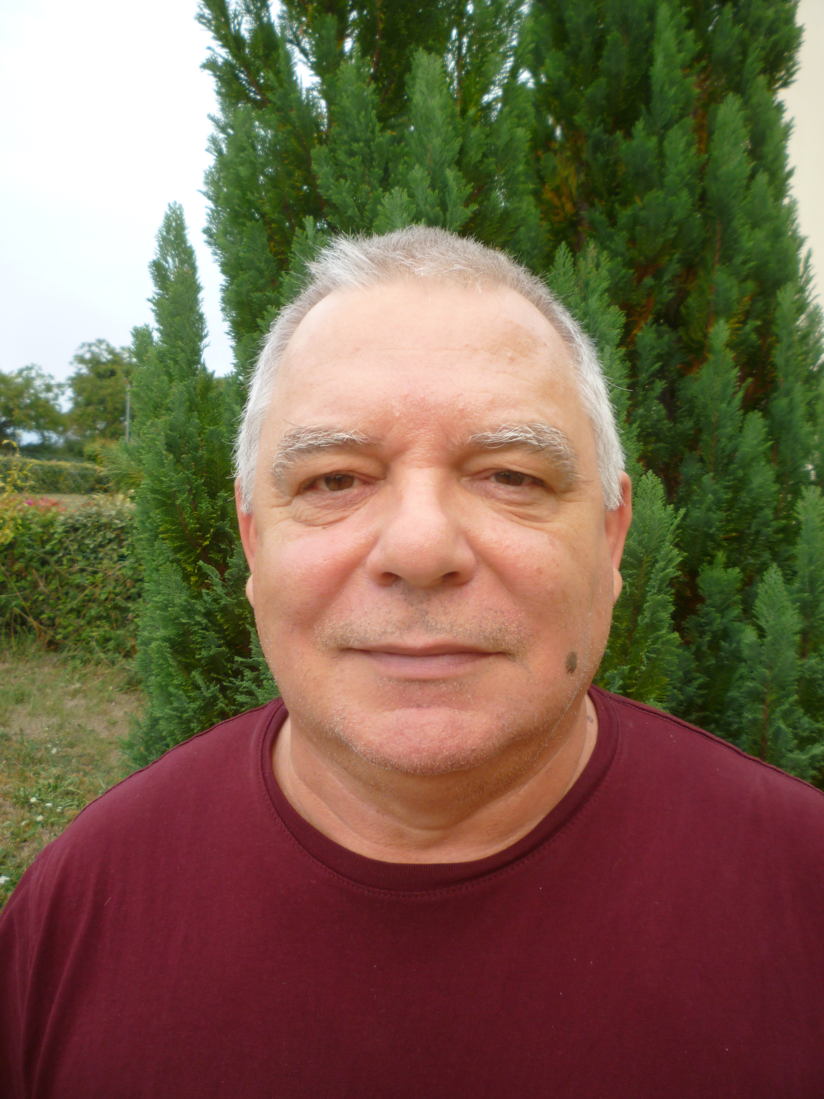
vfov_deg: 61.7
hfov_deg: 48.2
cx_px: 412
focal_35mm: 29
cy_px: 550
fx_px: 920
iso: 80
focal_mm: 5.2
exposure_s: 1/250
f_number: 3.3
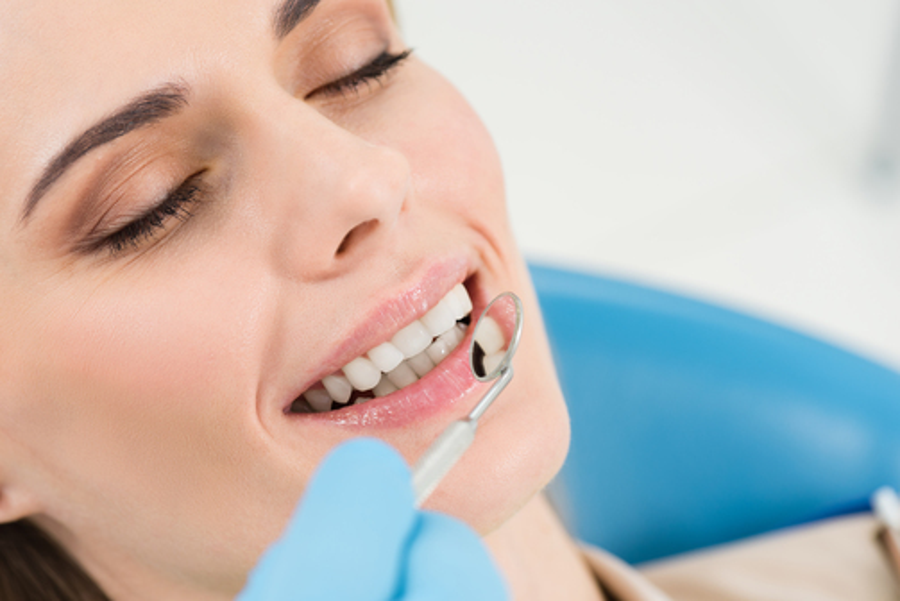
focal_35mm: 105
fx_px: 2626
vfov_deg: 13.1
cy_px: 300
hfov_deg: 19.4
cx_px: 450
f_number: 6.3
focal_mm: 105
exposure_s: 1/200
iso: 320
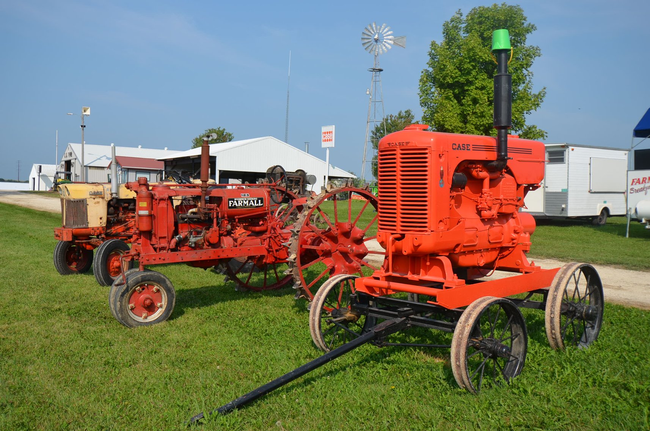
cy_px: 216
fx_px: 649
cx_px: 325
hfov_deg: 53.2
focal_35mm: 36
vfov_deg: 36.7
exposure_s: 1/250
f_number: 8
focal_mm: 24
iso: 100
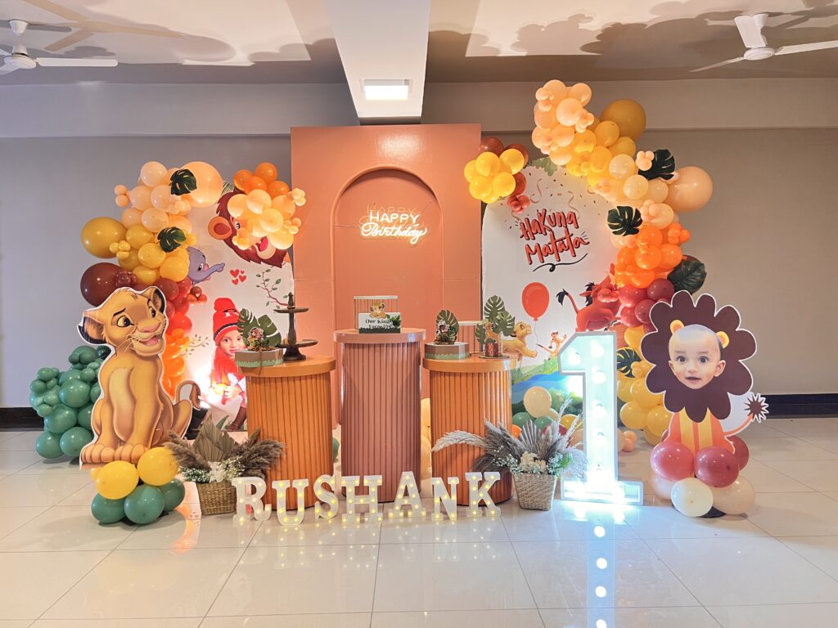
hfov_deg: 67.3
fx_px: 629
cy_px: 314
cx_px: 419
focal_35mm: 26
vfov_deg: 53.1
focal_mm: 5.7
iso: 100
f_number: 1.5
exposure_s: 1/50
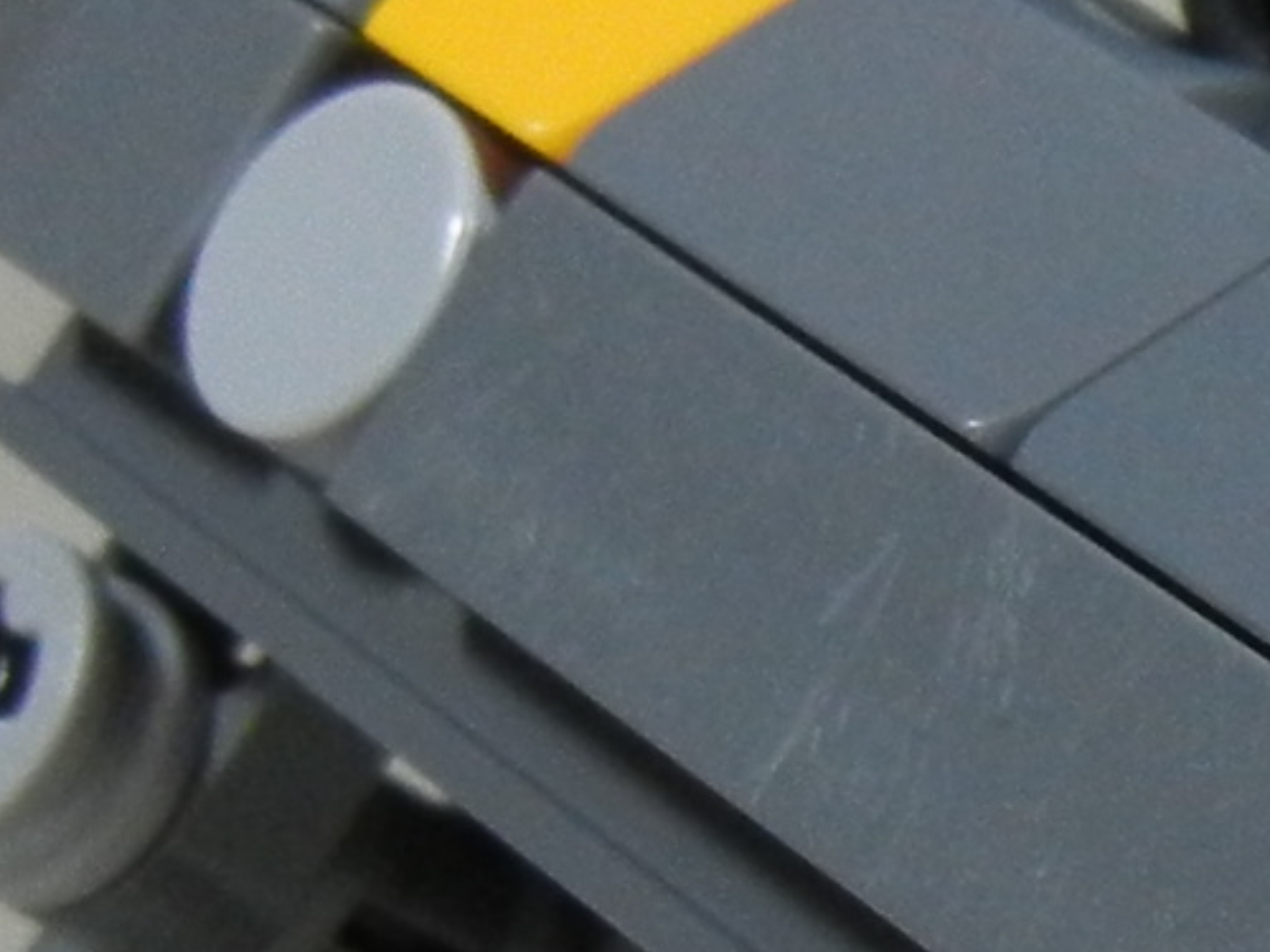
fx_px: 8145
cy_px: 1411
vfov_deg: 6.6
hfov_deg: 8.8
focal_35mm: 222
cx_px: 1725
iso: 400
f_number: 3.6
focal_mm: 6.2
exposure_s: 1/81.7
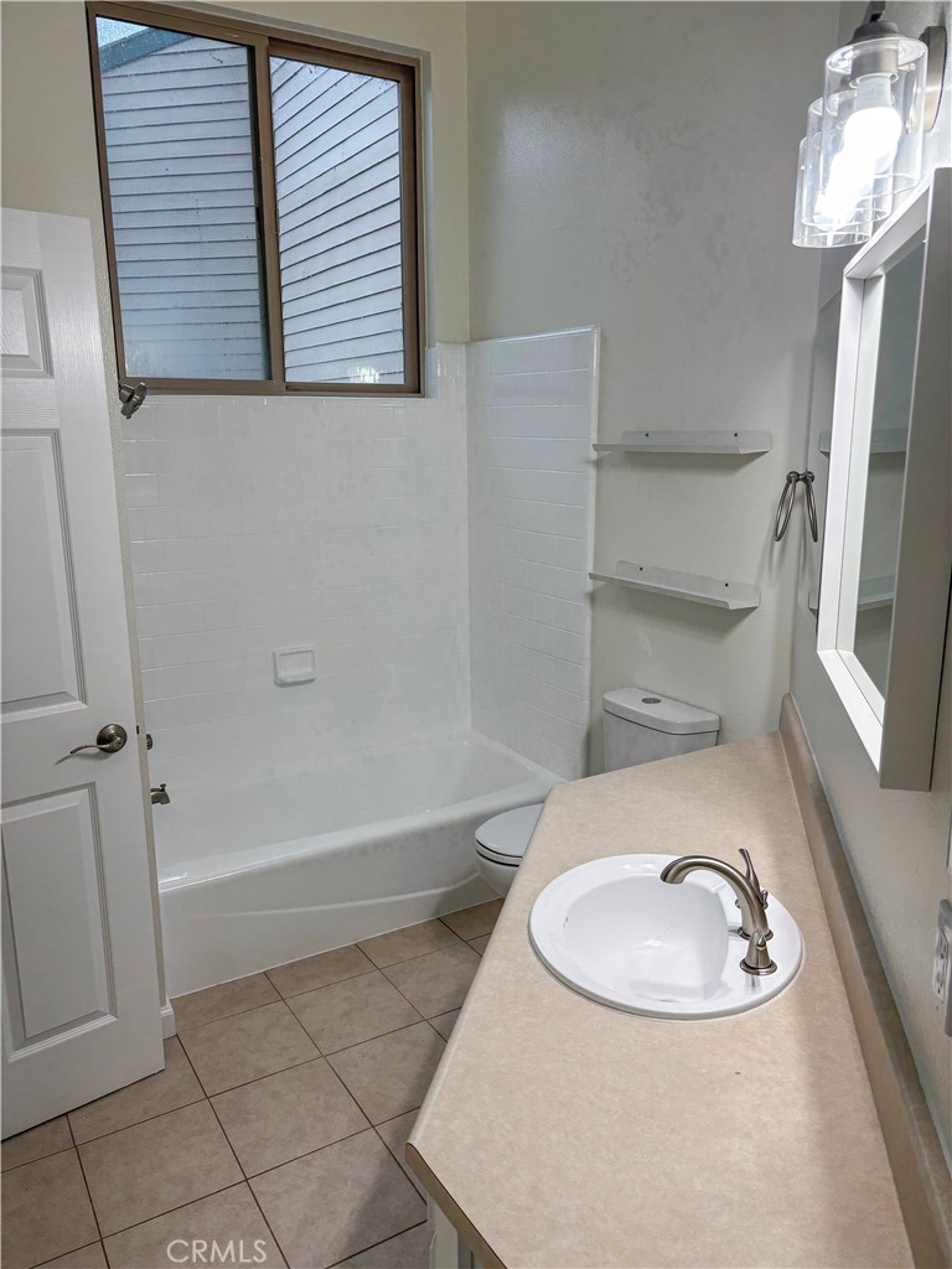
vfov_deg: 67.3
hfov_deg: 53.1
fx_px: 953
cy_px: 634
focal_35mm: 26
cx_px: 476
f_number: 1.6
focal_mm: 5.96
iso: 64
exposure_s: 1/120
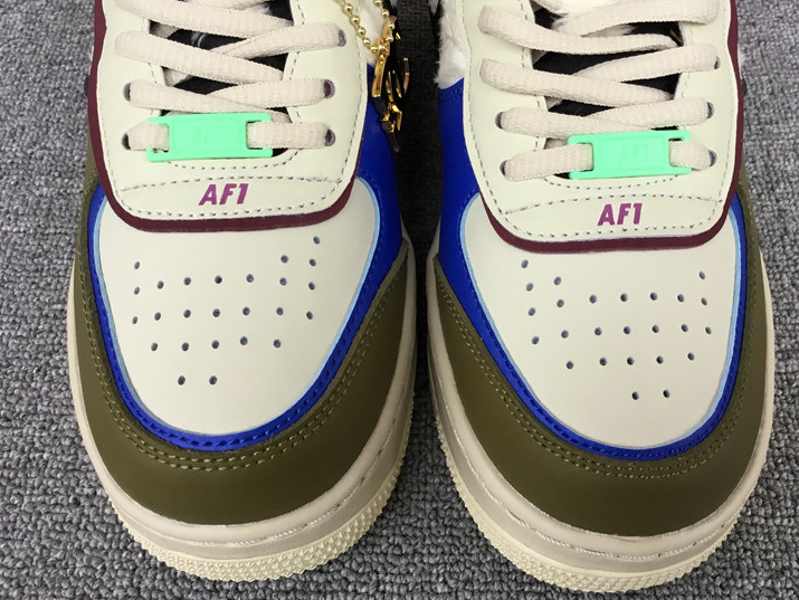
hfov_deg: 47.8
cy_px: 299
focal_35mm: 39
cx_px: 429
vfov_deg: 36.9
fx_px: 901
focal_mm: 3.3
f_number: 2.4
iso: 25
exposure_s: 1/33
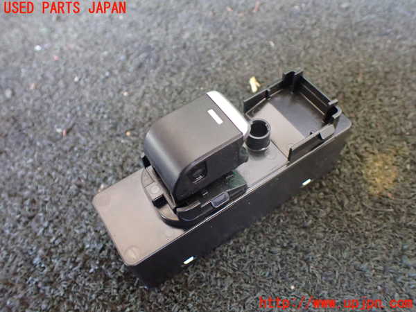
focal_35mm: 30
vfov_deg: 46.8
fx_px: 361
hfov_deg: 60.0
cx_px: 208
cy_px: 156
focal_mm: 5.4
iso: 800
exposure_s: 1/30
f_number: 2.3
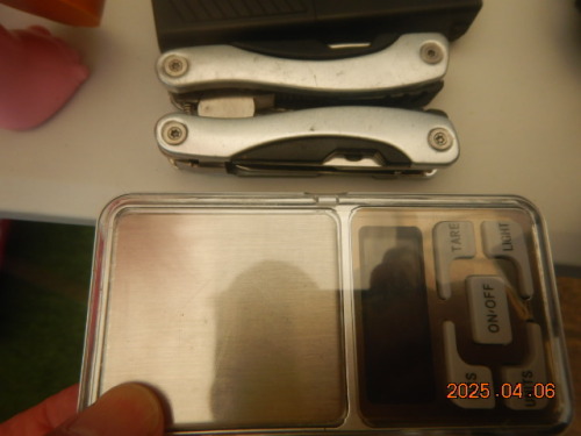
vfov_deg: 56.8
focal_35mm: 24
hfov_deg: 71.6
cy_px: 218
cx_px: 290
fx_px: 403
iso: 125
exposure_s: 1/400
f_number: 2.8
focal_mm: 4.3
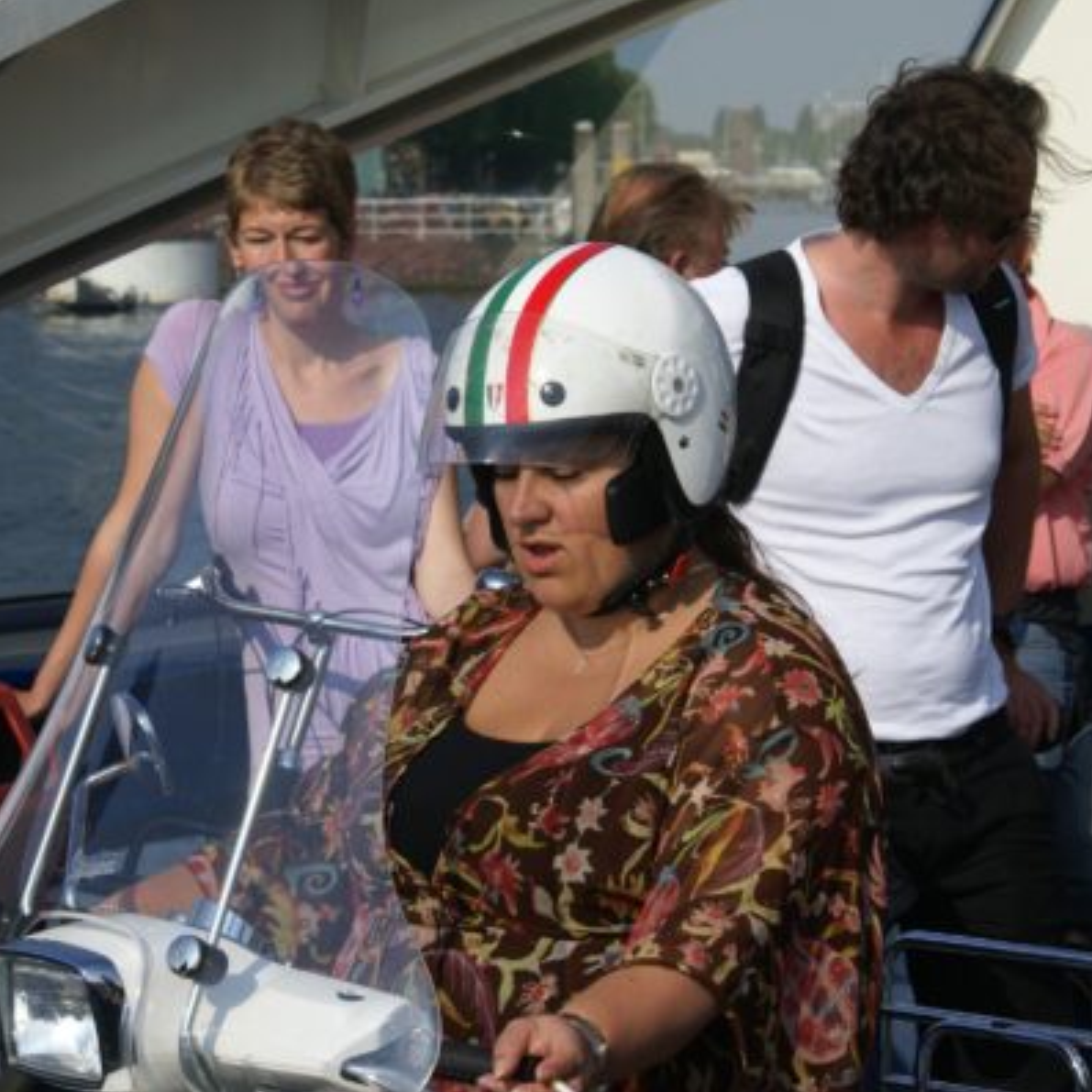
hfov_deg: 12.9
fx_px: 4818
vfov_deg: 12.9
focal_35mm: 135
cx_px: 534
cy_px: 547
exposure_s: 1/320
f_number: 9
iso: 100
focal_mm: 70
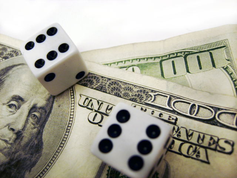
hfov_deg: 51.4
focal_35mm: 36
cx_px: 118
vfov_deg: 39.7
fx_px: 246
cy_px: 89
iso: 50
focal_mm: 7.5
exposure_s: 1/5.3
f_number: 2.7
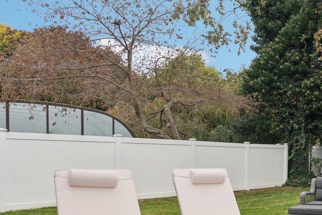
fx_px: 349
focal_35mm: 39
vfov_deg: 33.3
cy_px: 168
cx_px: 345
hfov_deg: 40.9
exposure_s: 1/160
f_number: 7.1
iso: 160
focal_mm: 16
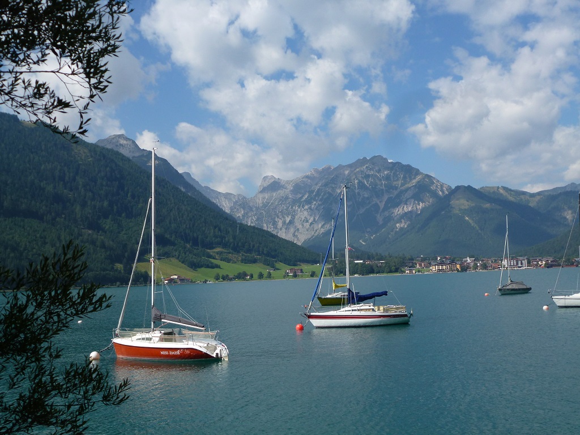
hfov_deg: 49.0
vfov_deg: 37.7
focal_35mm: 38
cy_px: 218
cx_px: 290
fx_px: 637
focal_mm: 6.8
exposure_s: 1/1000
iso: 100
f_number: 3.8
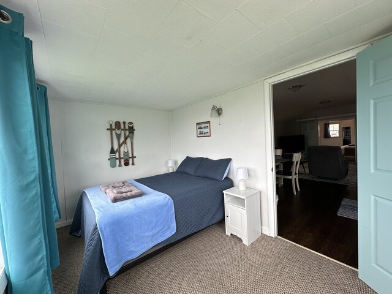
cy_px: 147
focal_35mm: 14
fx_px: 159
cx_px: 196
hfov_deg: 102.1
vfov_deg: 85.7
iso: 80
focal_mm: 2.22
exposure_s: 1/99
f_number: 2.2
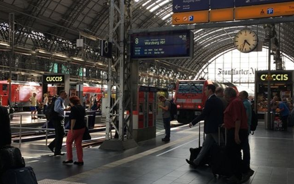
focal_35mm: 42
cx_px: 146
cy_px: 94
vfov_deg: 30.5
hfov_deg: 47.2
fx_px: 336
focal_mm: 4.15
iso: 25
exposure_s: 1/222
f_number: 2.2
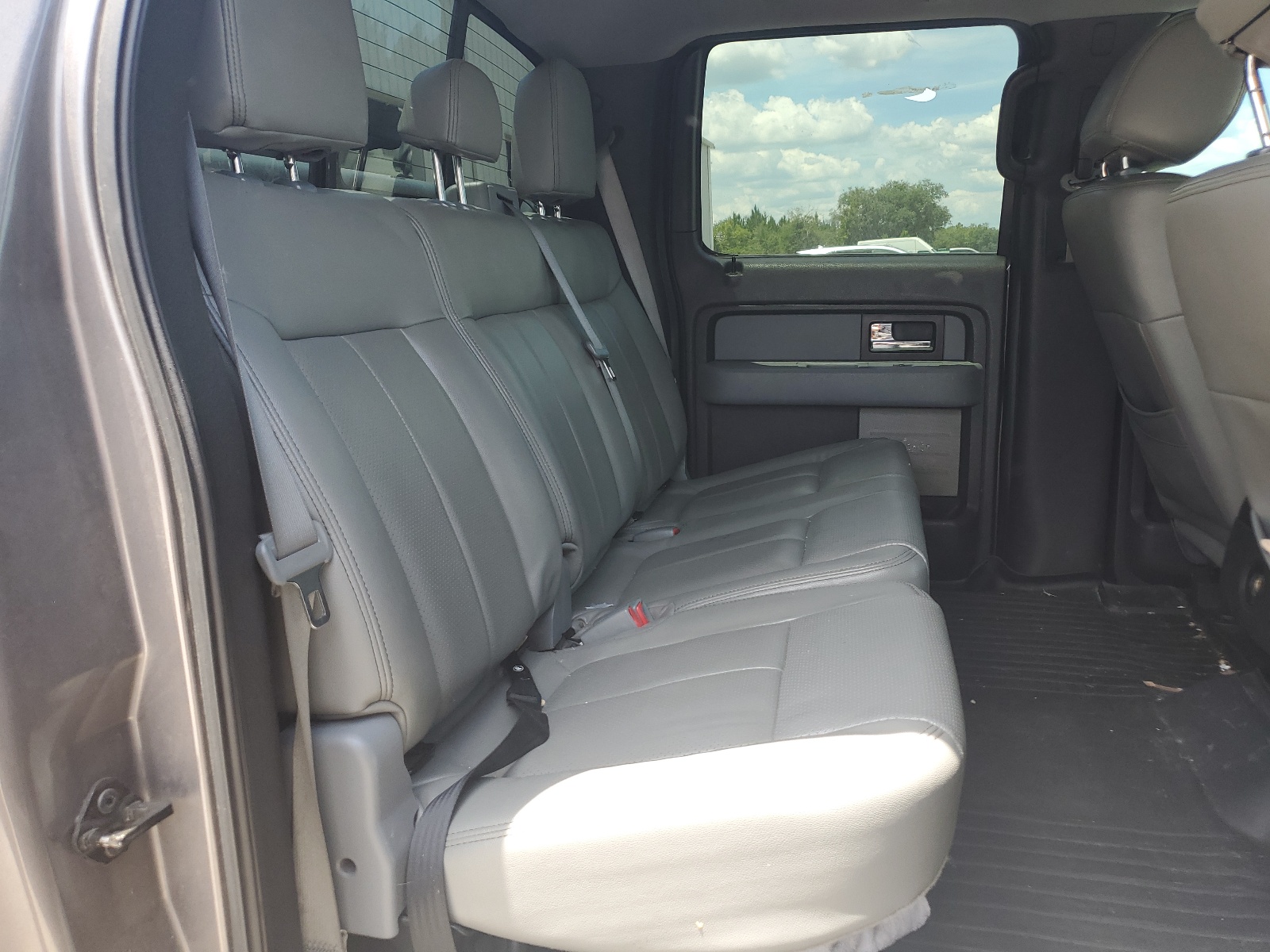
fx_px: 954
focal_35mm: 26
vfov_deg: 53.1
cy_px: 476
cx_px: 635
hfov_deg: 67.3
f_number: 1.5
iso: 50
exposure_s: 1/250
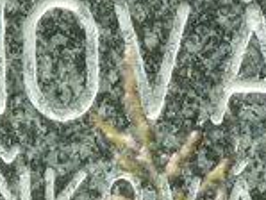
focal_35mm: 1051
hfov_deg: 1.9
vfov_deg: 1.4
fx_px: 8083
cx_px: -79
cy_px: 148
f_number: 4.5
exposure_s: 1/125
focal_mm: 32.1
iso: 80
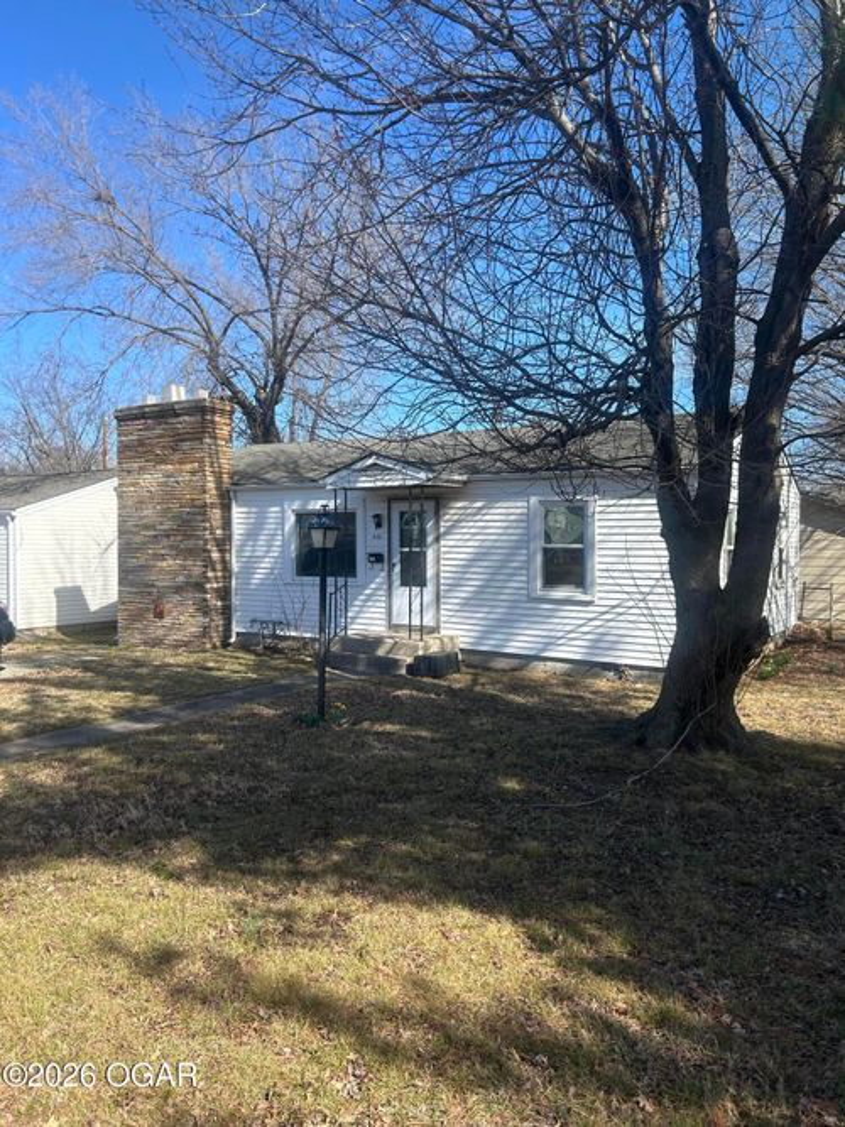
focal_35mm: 26
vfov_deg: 67.3
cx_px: 422
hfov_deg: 53.0
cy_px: 564
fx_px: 847
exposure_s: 1/1972
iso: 50
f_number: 1.5
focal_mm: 5.7
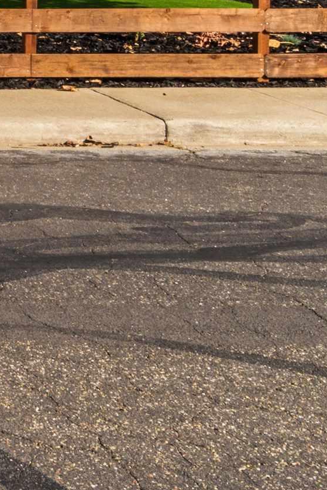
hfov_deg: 14.3
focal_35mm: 77
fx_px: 1049
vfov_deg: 24.2
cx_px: -360
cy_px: -81
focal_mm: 14
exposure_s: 1/30
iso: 100
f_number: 22
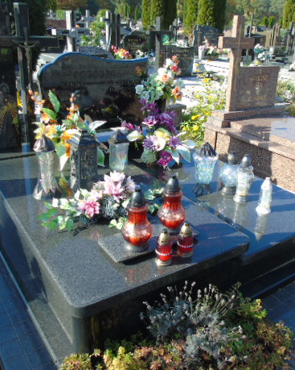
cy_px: 180
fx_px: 371
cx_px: 169
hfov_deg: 43.2
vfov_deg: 52.8
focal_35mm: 34
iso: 80
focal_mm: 4.4
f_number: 3.4
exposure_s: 1/250
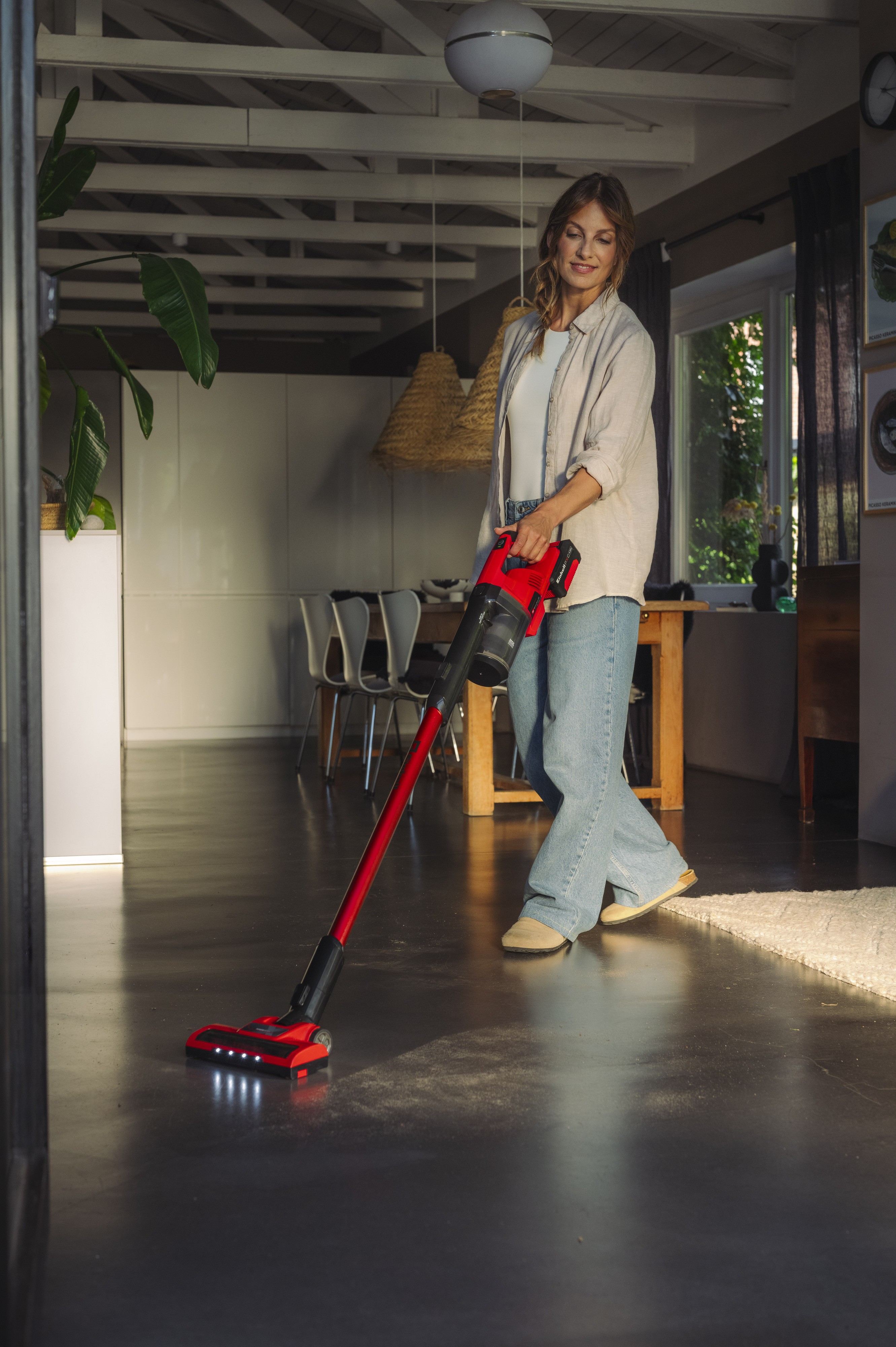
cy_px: 674
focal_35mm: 50
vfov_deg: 39.6
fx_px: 1869
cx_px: 448
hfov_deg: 27.0
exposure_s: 1/250
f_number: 5
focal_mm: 50
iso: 1100
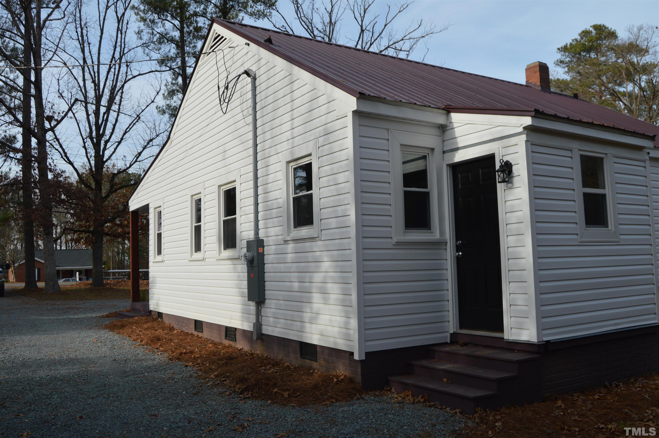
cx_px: 330
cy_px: 219
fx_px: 549
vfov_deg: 43.5
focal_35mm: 30
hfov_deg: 62.0
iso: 100
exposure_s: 1/250
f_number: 8
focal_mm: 20
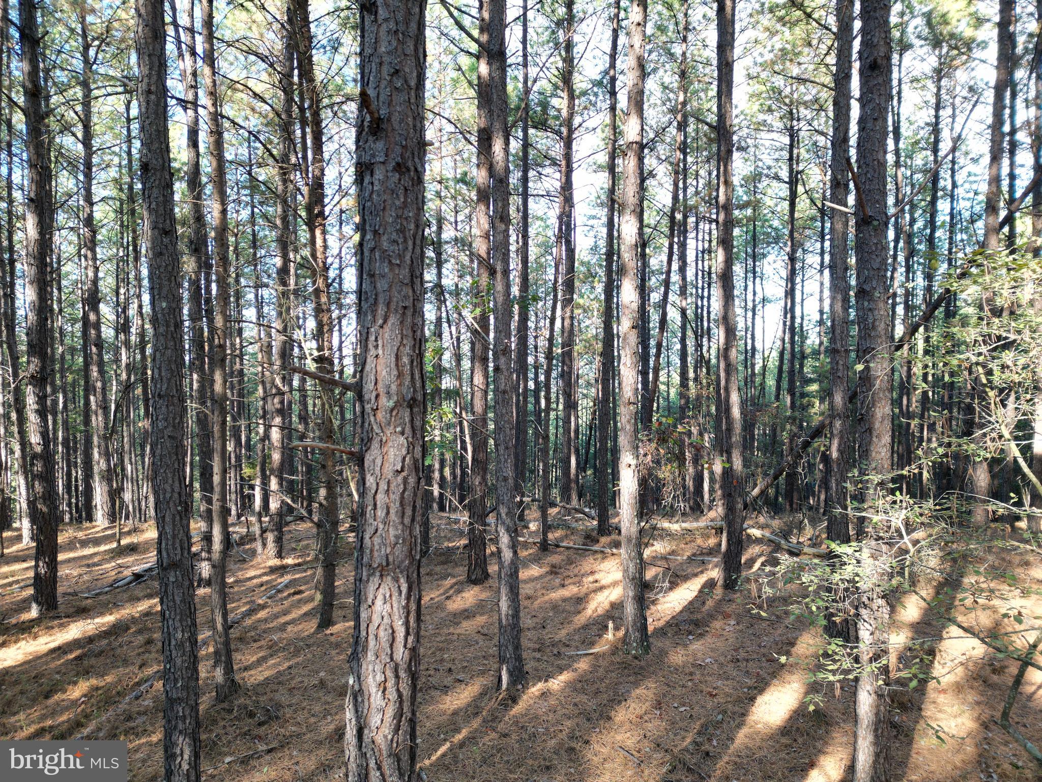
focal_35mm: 24
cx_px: 521
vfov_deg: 56.8
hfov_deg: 71.6
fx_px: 722
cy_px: 391
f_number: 1.7
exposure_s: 1/125
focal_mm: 6.72
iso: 120
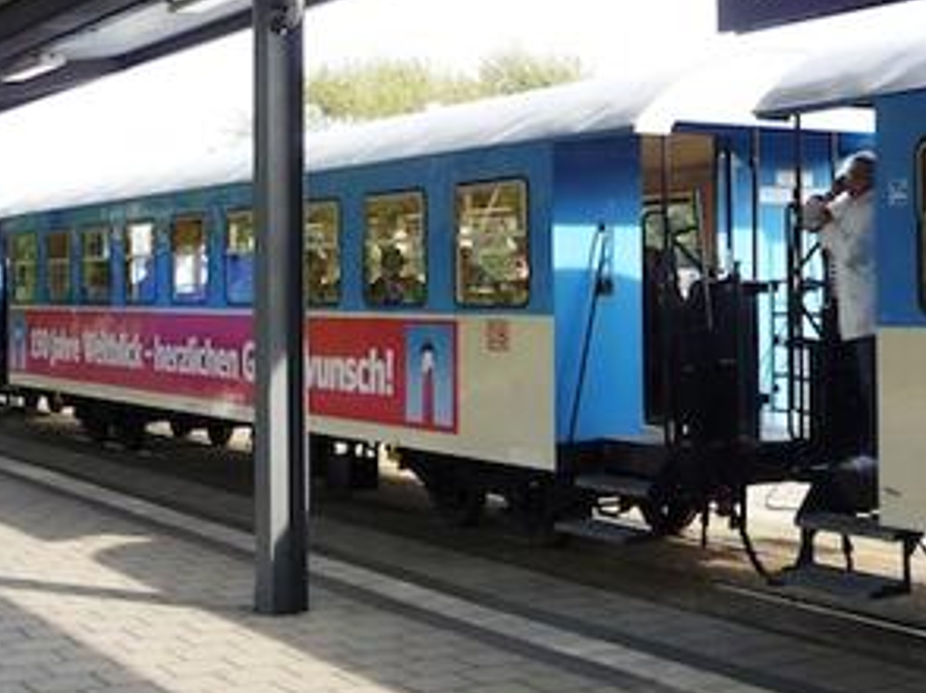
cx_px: 680
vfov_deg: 23.9
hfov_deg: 31.2
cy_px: 233
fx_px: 1630
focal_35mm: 61
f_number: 3.3
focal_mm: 4.7
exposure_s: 1/320
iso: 100
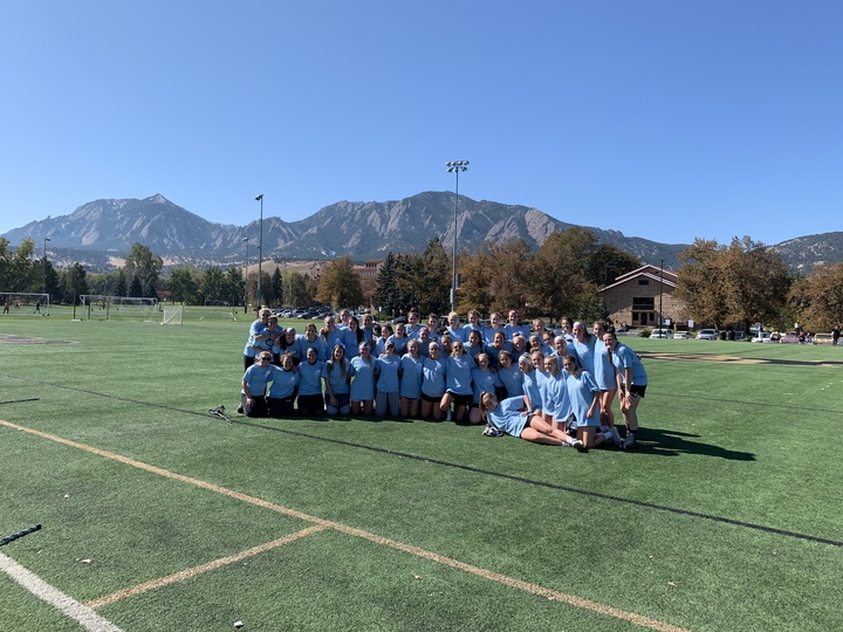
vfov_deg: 53.1
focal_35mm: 26
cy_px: 316
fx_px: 633
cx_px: 422
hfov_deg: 67.3
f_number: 1.8
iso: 25
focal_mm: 4.25
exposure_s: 1/1718
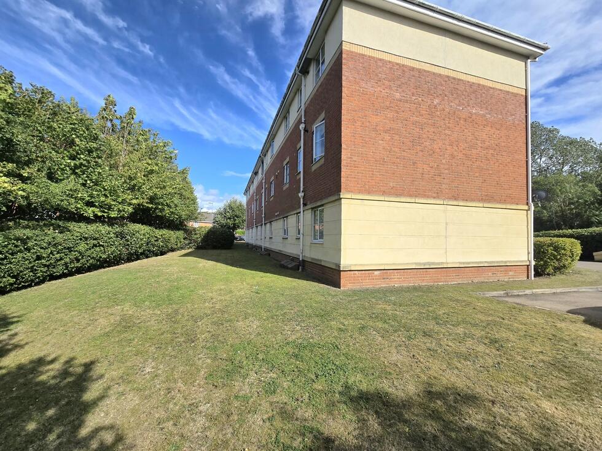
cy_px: 226
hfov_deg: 106.2
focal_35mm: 13
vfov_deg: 89.9
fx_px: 226
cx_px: 301
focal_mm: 2.2
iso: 50
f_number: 2.2
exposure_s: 1/2500
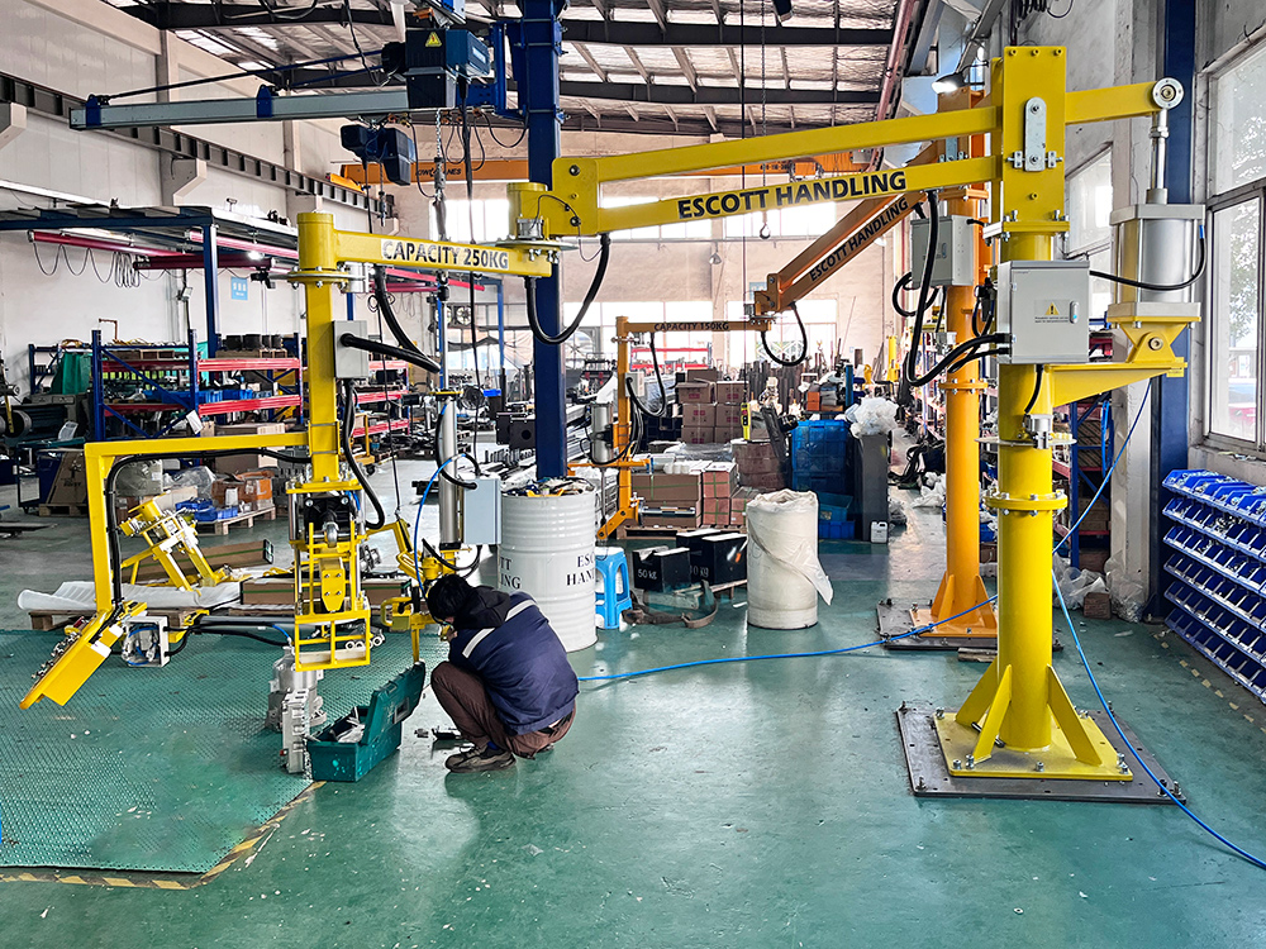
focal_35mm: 26
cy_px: 474
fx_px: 951
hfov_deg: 67.3
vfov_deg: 53.1
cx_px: 633
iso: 125
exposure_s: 1/100
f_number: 1.6
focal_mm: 5.1
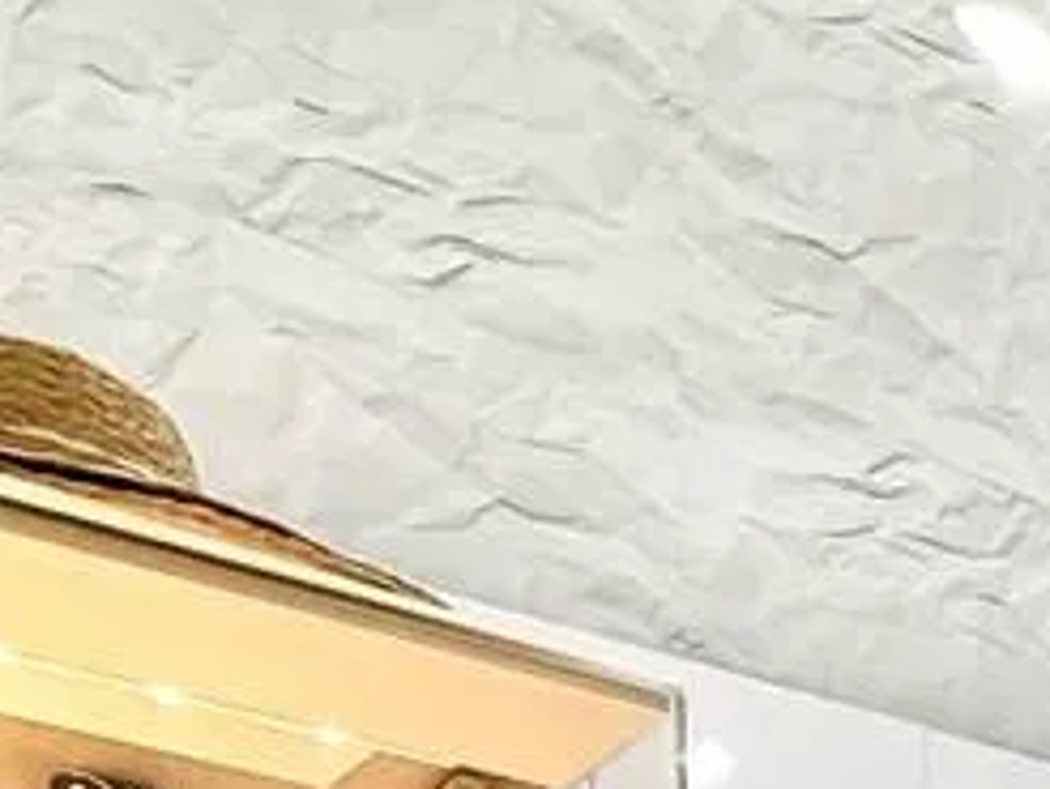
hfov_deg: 15.9
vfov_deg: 12.7
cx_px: 2207
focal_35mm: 91
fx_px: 2763
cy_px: 1872
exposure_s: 1/120
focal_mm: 2.22
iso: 125
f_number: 2.2
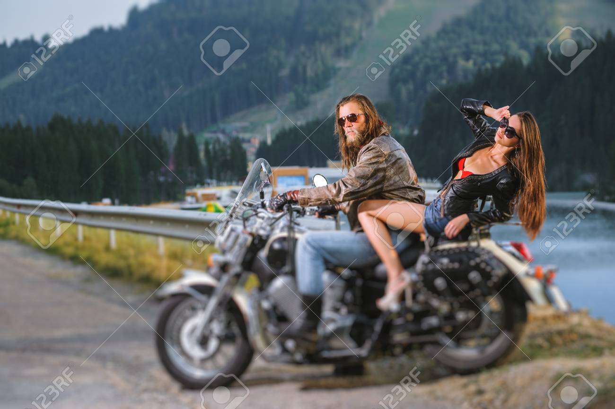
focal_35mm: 100
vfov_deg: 13.7
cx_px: 308
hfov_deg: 20.4
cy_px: 204
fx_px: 1707
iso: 100
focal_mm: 100
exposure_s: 1/640
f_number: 4
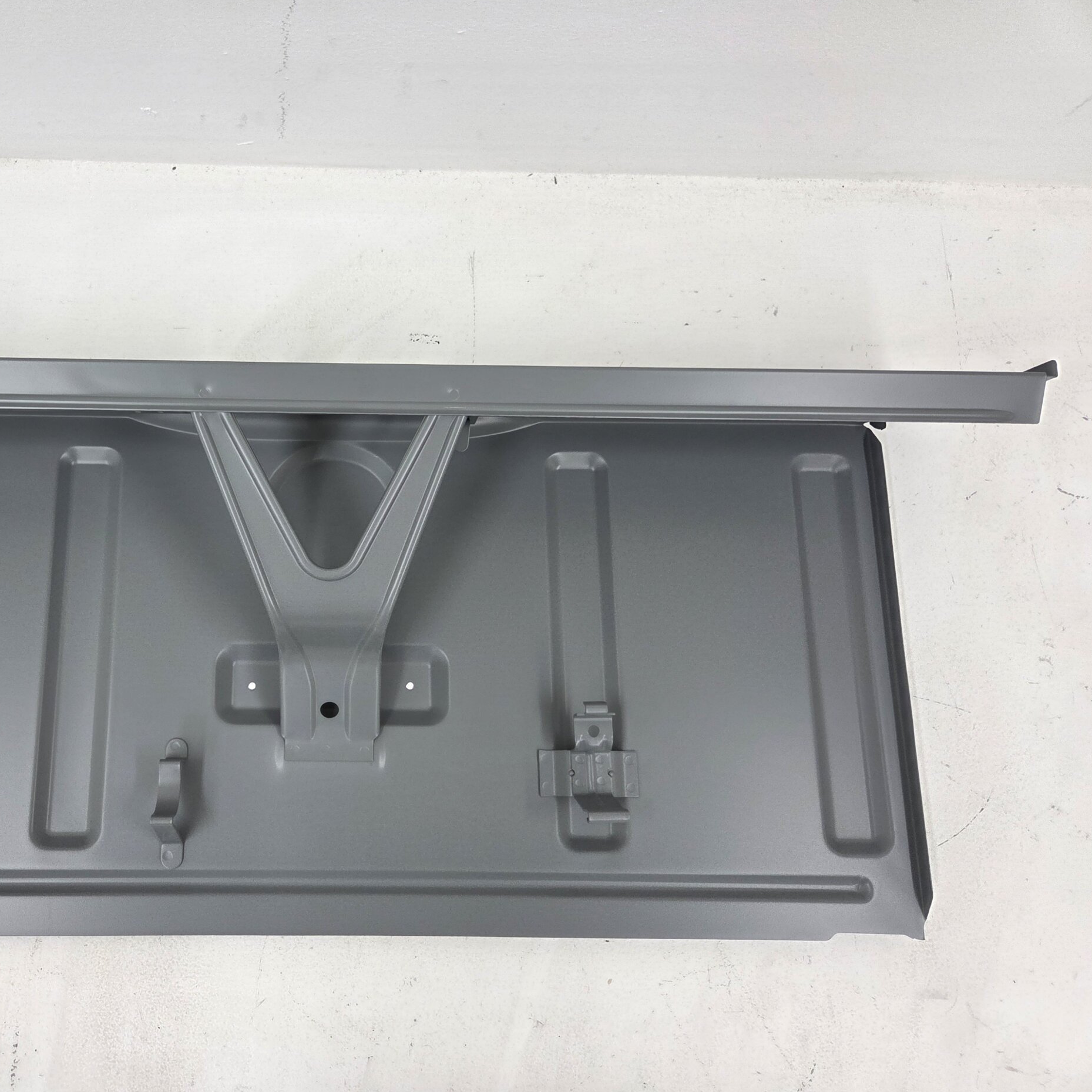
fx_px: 999
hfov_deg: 55.9
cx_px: 348
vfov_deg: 57.3
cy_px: 547
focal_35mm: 28
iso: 80
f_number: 1.8
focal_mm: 5.4
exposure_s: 1/120
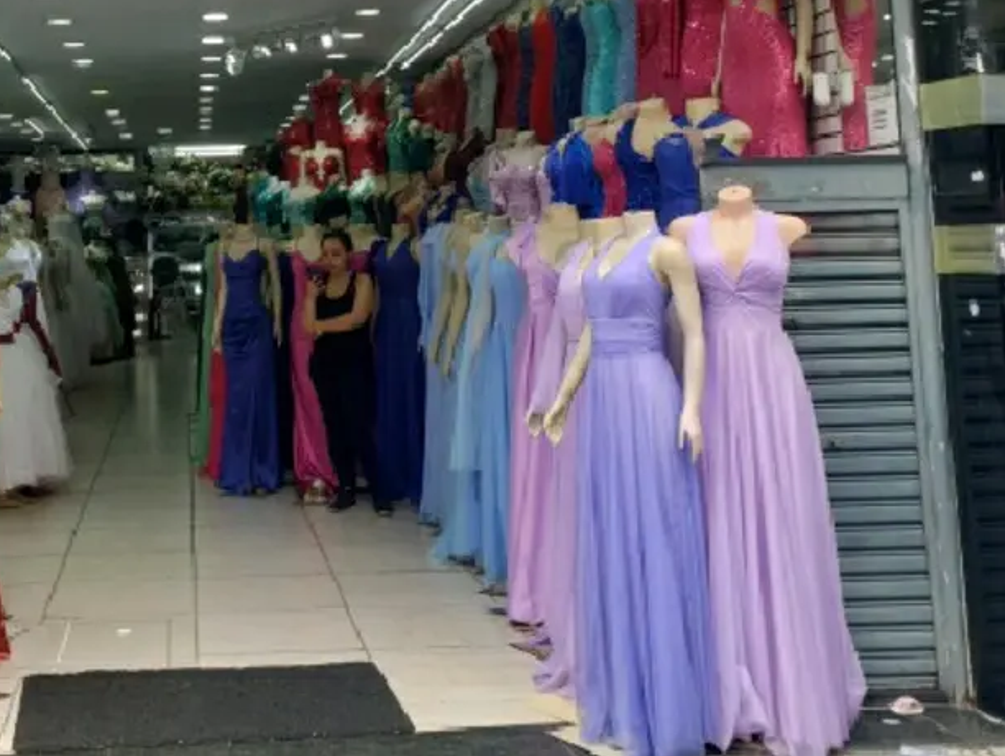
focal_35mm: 49
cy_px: 100
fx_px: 1424
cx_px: 228
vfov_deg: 28.7
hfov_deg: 37.7
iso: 50
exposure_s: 1/333
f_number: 2.4
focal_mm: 4.3
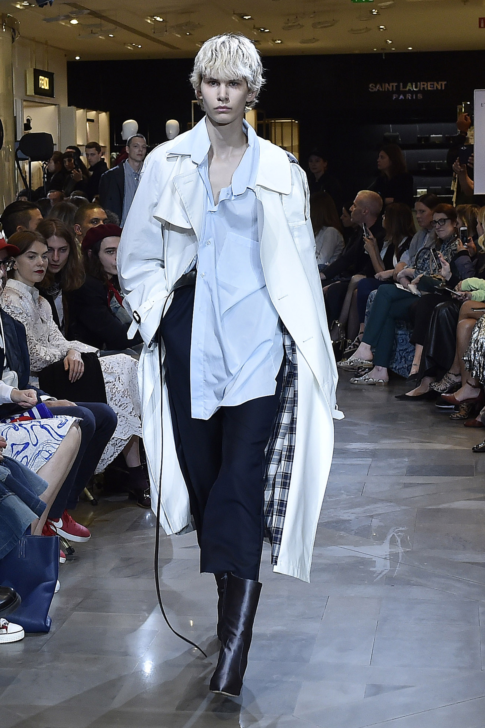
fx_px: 769
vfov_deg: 50.7
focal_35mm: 38
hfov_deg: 35.0
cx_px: 242
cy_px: 364
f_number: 5.6
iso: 2000
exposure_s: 1/500
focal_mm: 38
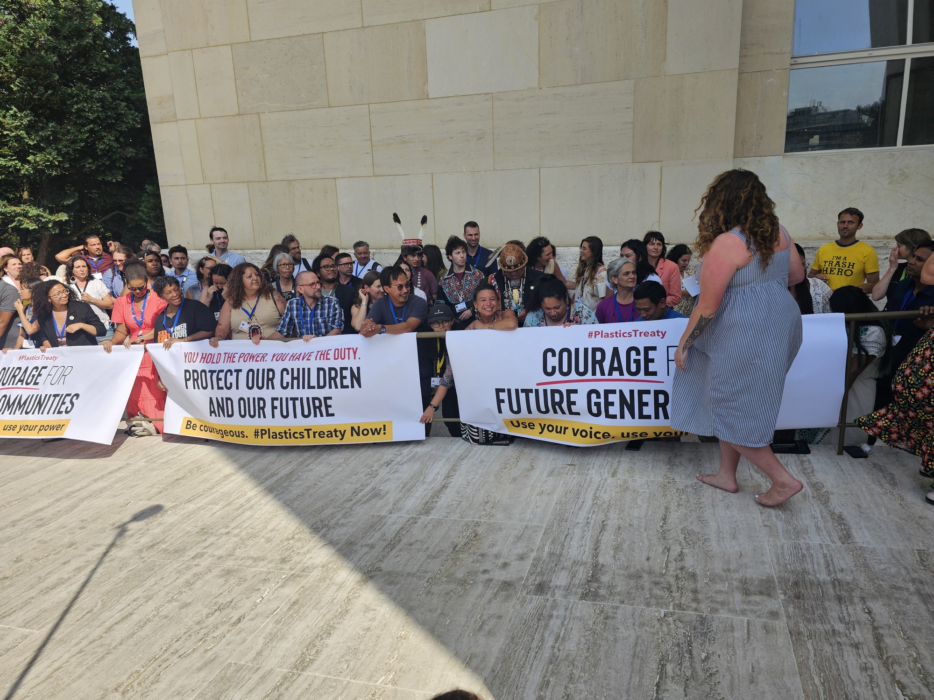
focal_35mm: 23
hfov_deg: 73.9
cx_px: 467
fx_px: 621
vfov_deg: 58.9
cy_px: 350
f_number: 1.7
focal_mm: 6.3
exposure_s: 1/435
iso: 10
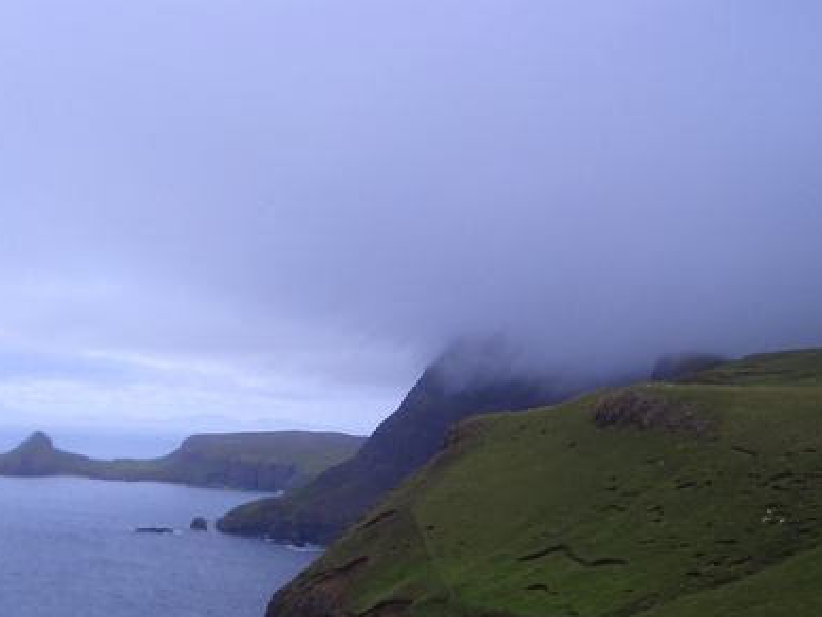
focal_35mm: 54
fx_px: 1283
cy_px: 456
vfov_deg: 26.7
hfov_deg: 35.5
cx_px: 351
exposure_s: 1/500
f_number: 4.3
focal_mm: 5.8
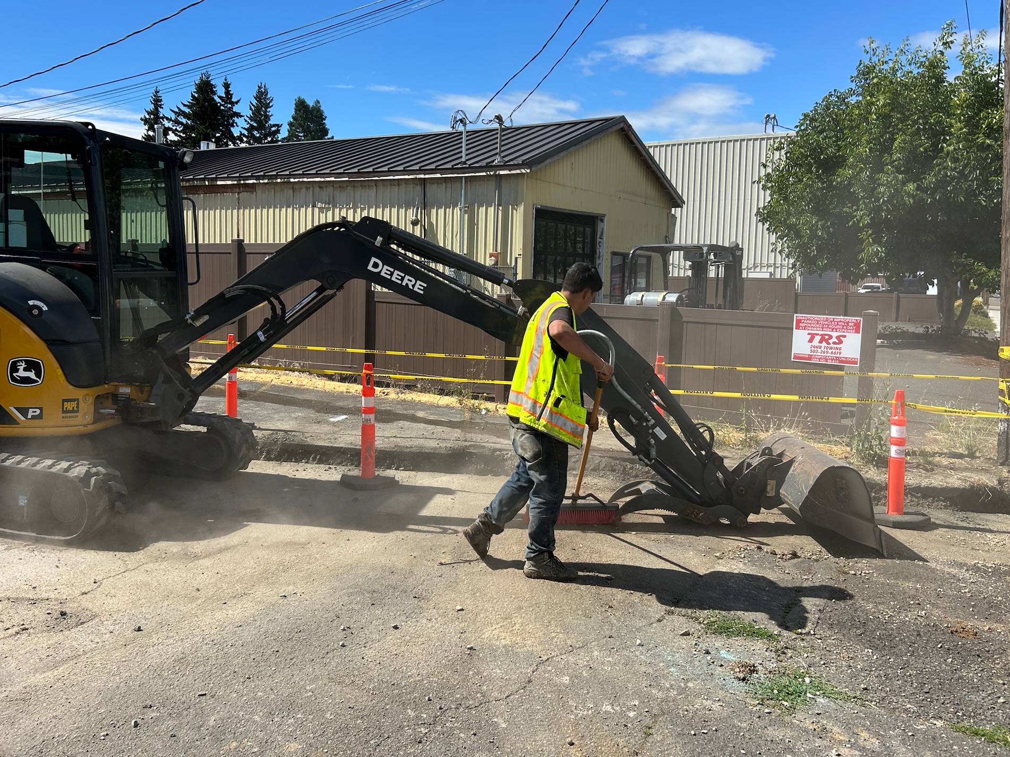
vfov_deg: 49.7
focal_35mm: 28
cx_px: 489
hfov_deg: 63.4
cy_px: 353
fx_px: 817
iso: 50
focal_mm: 5.7
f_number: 1.5
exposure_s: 1/3831
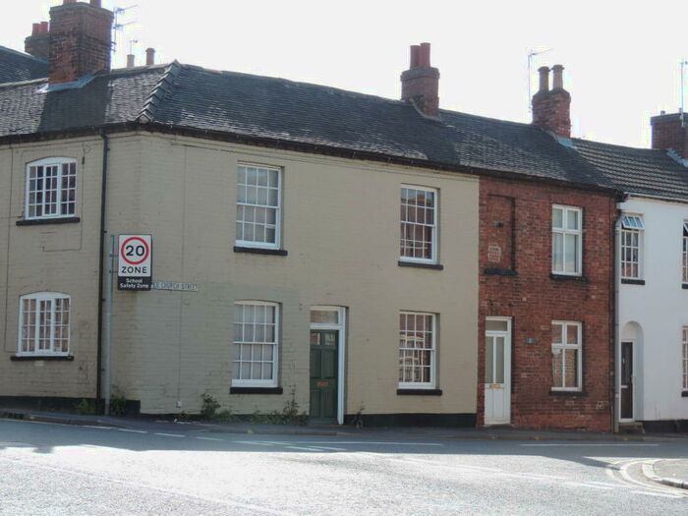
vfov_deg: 21.0
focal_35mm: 70
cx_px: 344
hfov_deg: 27.8
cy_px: 258
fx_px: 1391
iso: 80
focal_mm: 12.4
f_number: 3.9
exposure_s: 1/320
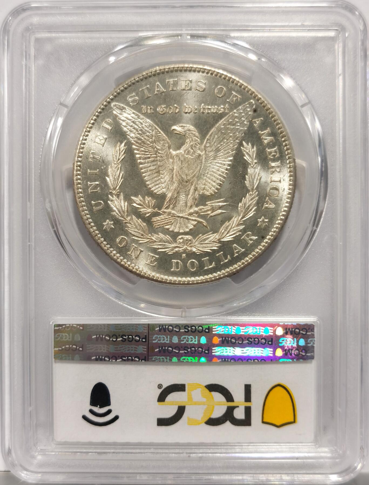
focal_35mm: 54
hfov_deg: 27.2
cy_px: 242
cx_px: 184
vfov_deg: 35.4
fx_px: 761
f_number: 16
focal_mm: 5.56
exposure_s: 1/100
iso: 80
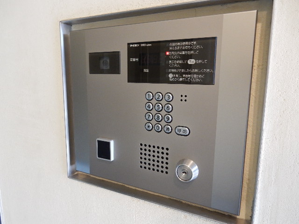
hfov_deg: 69.4
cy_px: 112
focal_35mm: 25
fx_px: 216
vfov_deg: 54.9
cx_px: 150
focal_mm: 4.5
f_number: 3.7
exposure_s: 1/25
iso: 400
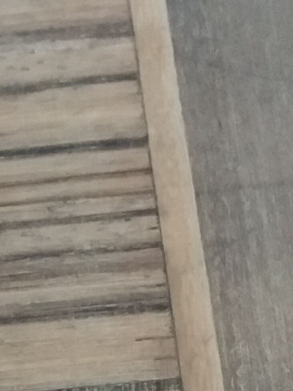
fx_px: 1332
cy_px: 442
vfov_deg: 16.2
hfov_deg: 12.6
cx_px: 146
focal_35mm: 118
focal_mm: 3.7
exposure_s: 1/17
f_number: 1.9
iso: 400
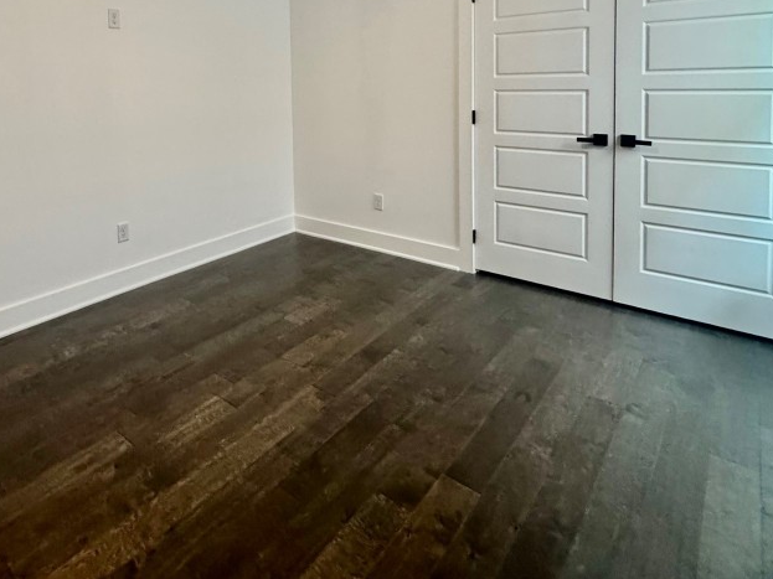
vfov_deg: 54.3
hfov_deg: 72.0
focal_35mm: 23
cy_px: 105
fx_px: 514
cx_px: 264
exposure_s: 1/60
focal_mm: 2.22
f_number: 2.2
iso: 320
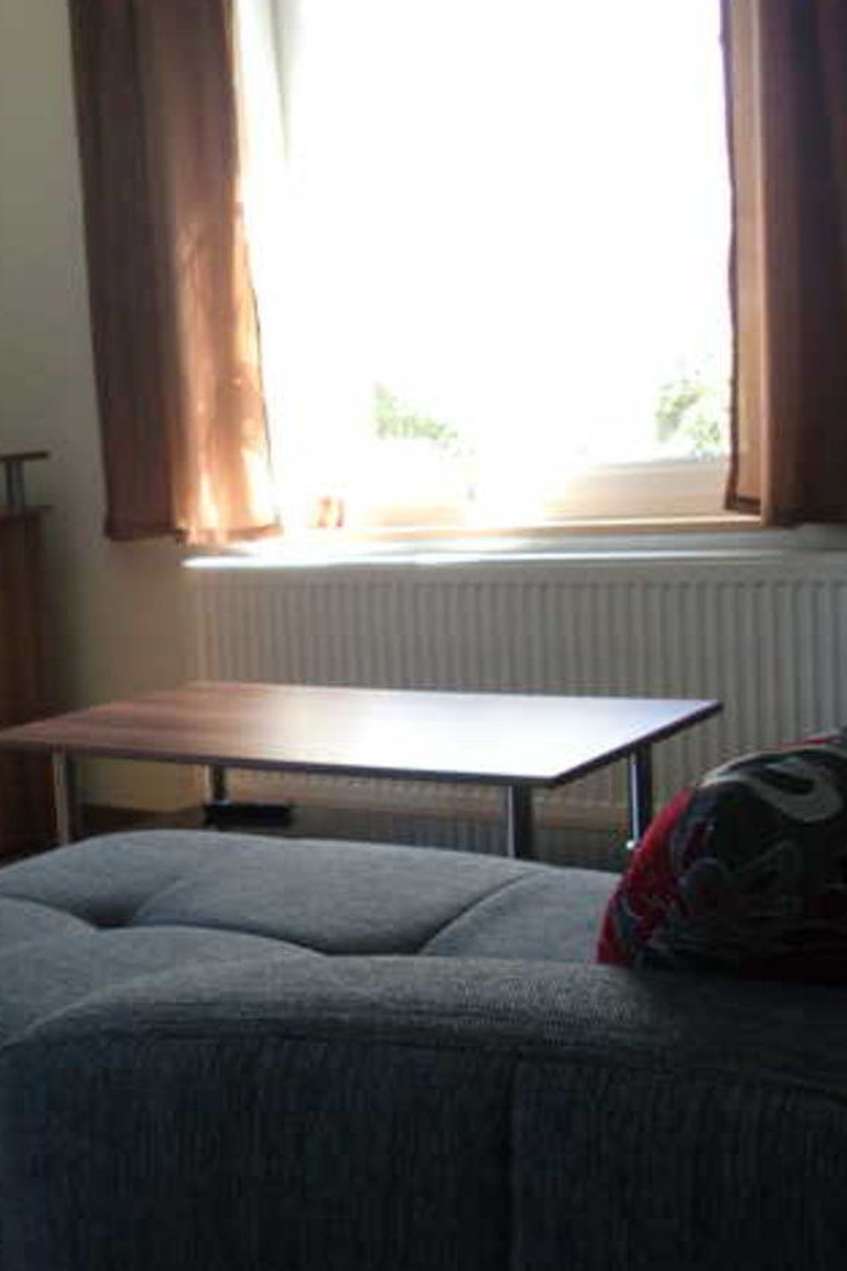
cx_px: 3
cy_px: 635
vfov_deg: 38.9
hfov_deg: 25.2
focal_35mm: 51
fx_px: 1800
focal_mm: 6.3
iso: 125
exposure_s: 1/60
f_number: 2.8
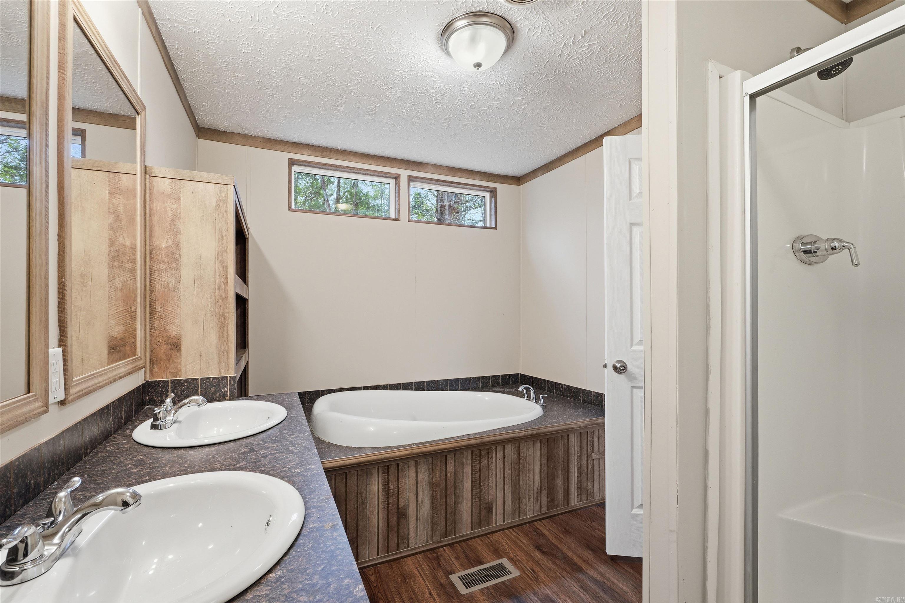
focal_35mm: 15
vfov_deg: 77.3
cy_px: 302
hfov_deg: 100.4
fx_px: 377
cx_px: 452
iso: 250
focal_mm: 10
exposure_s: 1/10
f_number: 9
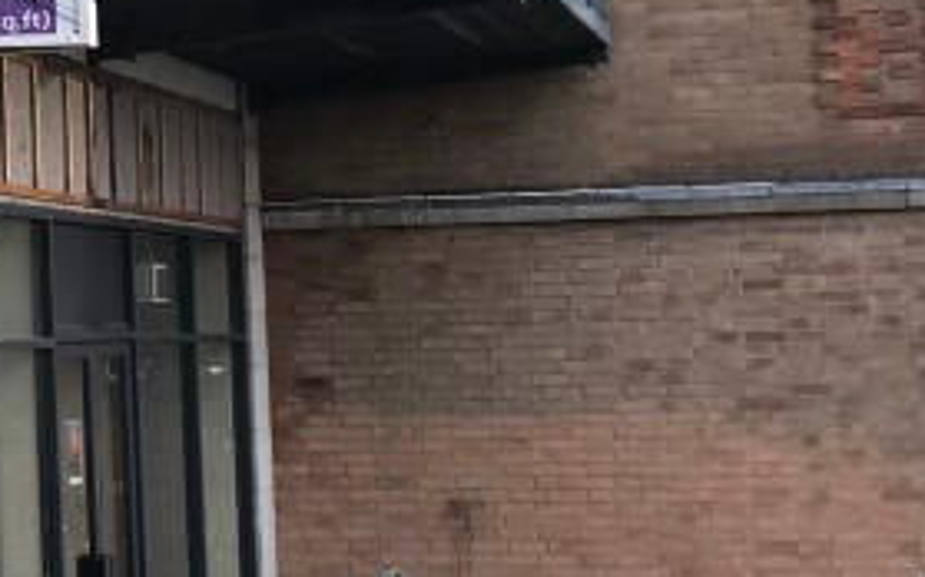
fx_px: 2746
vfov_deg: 12.0
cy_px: 189
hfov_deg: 17.7
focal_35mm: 109
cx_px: -341
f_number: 1.8
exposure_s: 1/197
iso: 20
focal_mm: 3.99
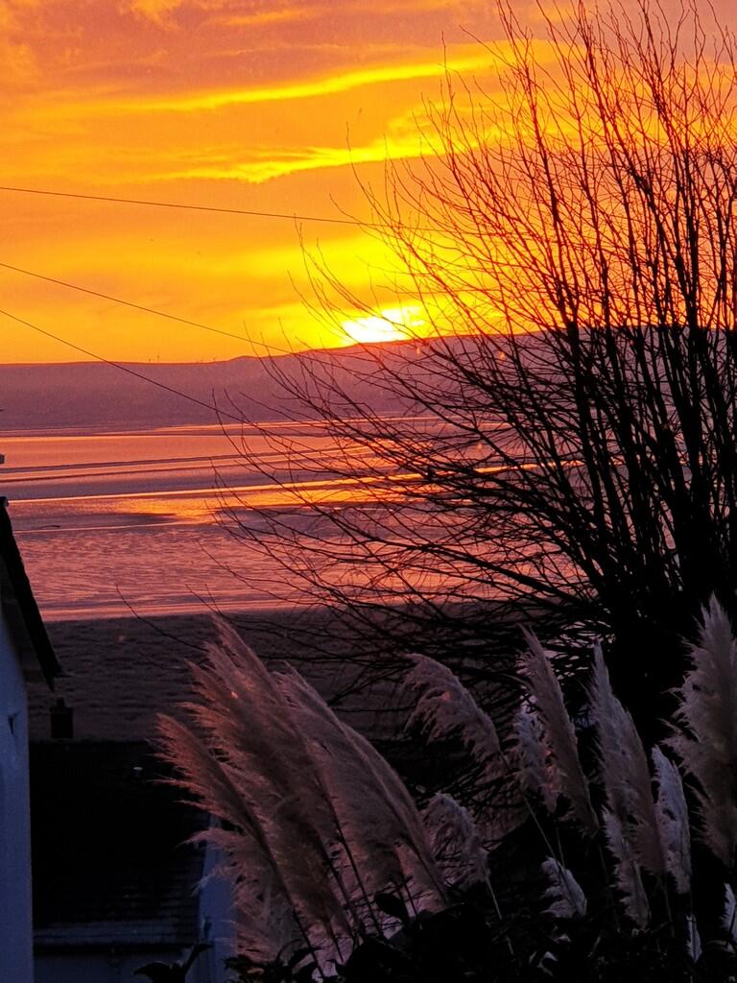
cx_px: 368
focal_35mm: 52
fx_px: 1476
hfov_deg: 28.0
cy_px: 492
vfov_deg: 36.8
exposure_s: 1/283
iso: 100
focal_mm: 6
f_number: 2.4
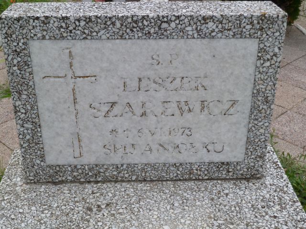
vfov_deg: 30.3
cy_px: 114
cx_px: 153
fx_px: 424
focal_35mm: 48
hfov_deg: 39.7
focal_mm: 7.9
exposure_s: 1/100
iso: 80
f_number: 4
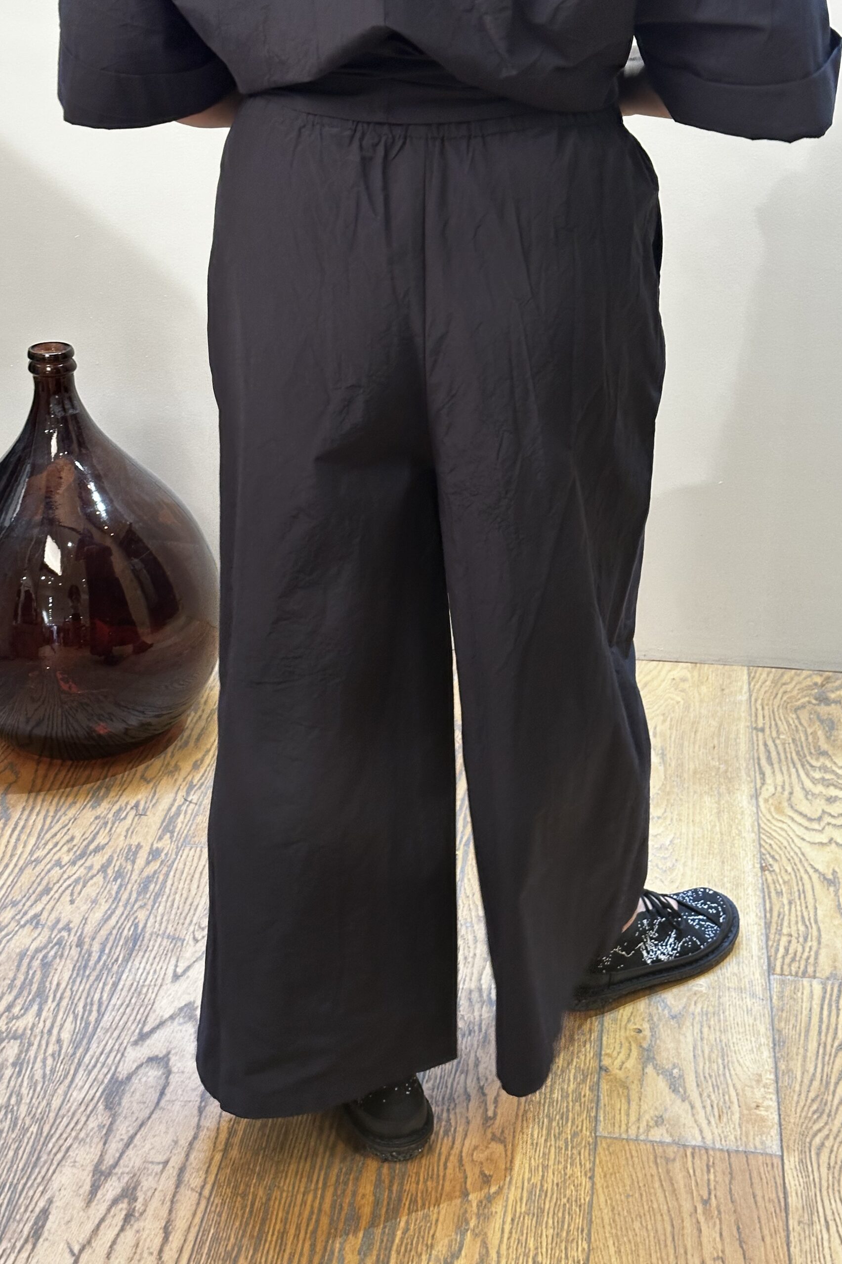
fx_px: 1754
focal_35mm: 50
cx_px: 419
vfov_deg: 39.6
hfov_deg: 27.0
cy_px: 632
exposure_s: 1/33
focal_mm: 6.86
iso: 250
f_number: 1.78
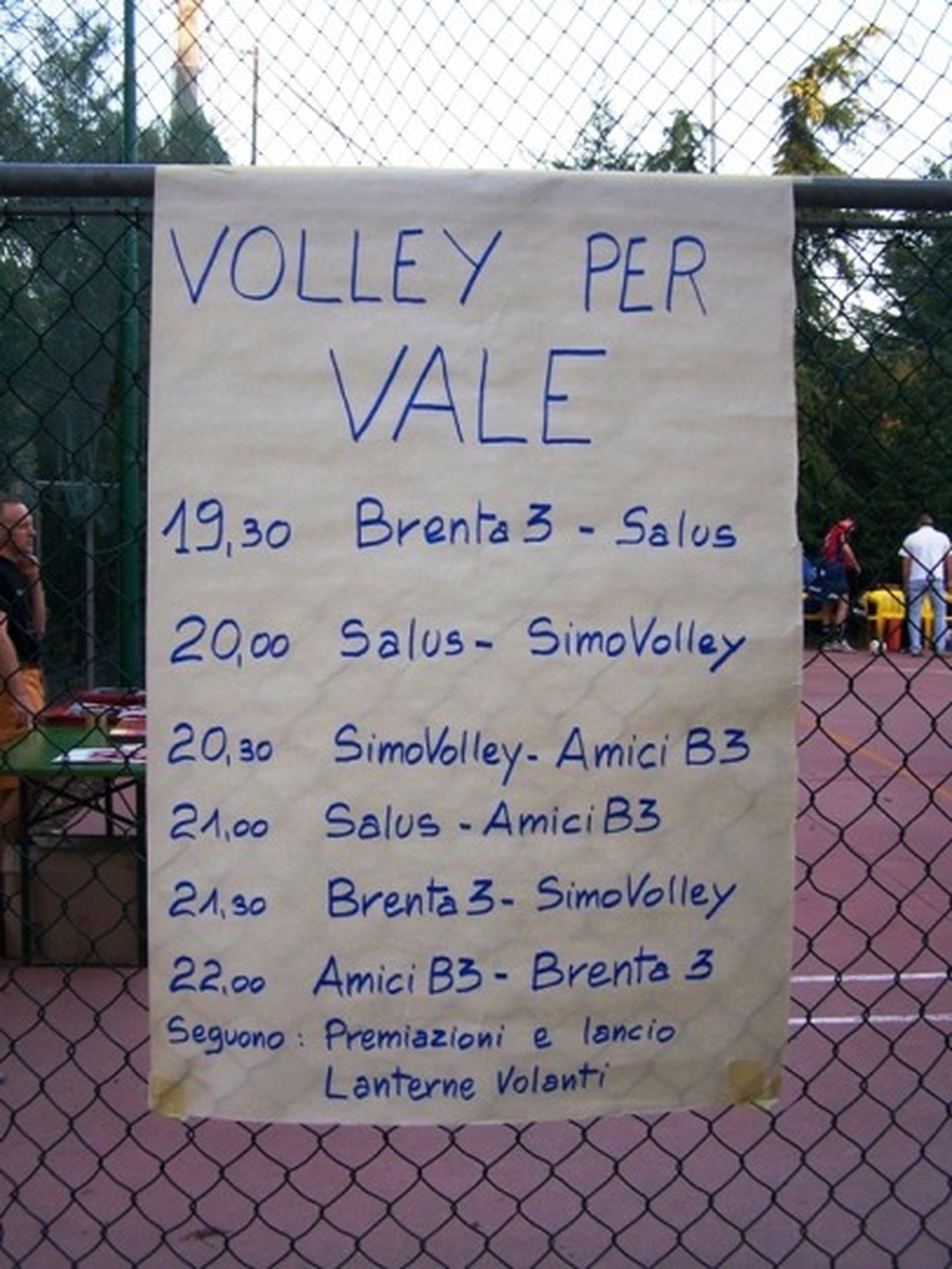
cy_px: 634
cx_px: 476
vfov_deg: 49.0
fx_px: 1393
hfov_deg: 37.7
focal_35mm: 38
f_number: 2.8
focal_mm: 6.3
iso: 80
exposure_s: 1/100
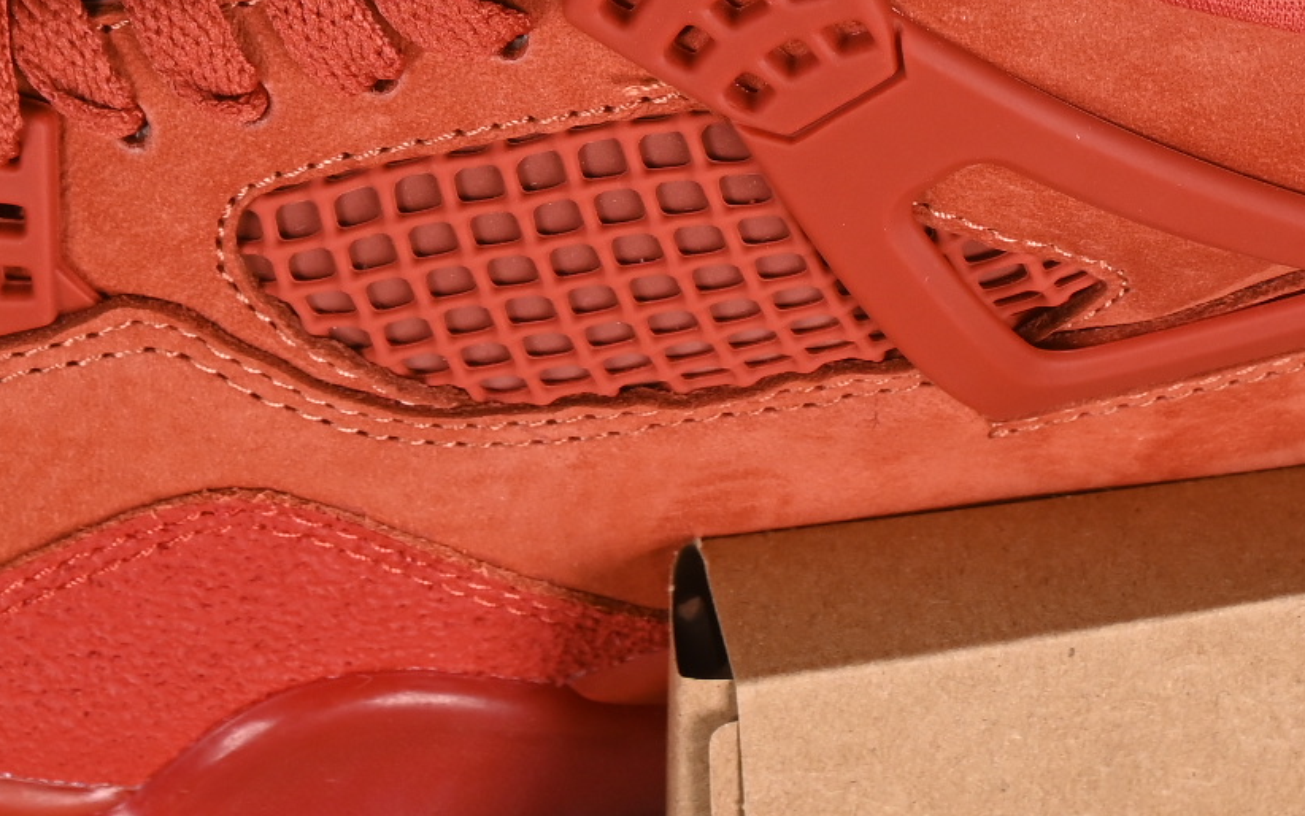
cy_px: -352
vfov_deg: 5.0
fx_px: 9213
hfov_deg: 8.1
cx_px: 324
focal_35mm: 259
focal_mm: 50
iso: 160
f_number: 6.3
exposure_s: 1/60
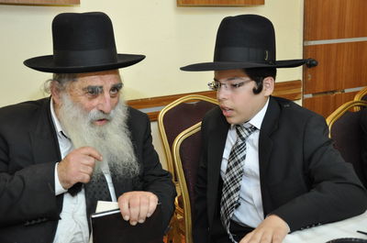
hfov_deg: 49.6
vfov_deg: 34.1
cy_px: 122
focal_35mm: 39
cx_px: 184
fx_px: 397
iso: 800
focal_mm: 26
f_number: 5
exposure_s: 1/60
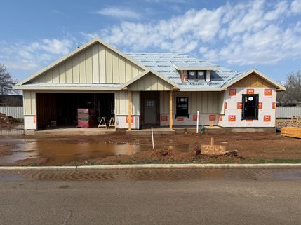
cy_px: 124
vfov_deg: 49.6
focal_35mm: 28
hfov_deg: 63.4
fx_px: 243
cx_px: 159
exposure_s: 1/6173
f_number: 1.78
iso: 80
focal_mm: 6.76
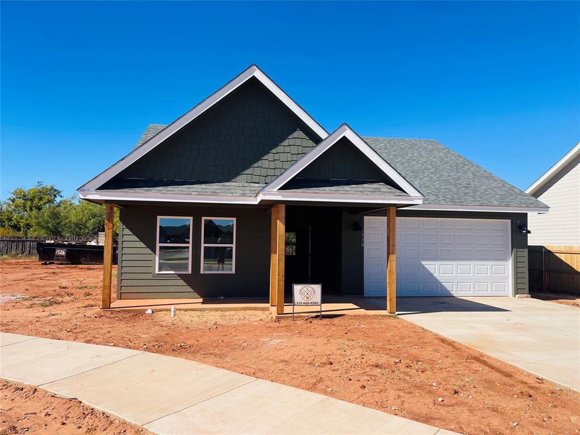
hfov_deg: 69.4
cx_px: 290
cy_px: 218
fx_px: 419
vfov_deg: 54.9
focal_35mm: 25
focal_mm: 5.1
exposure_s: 1/3788
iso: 32
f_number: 1.6
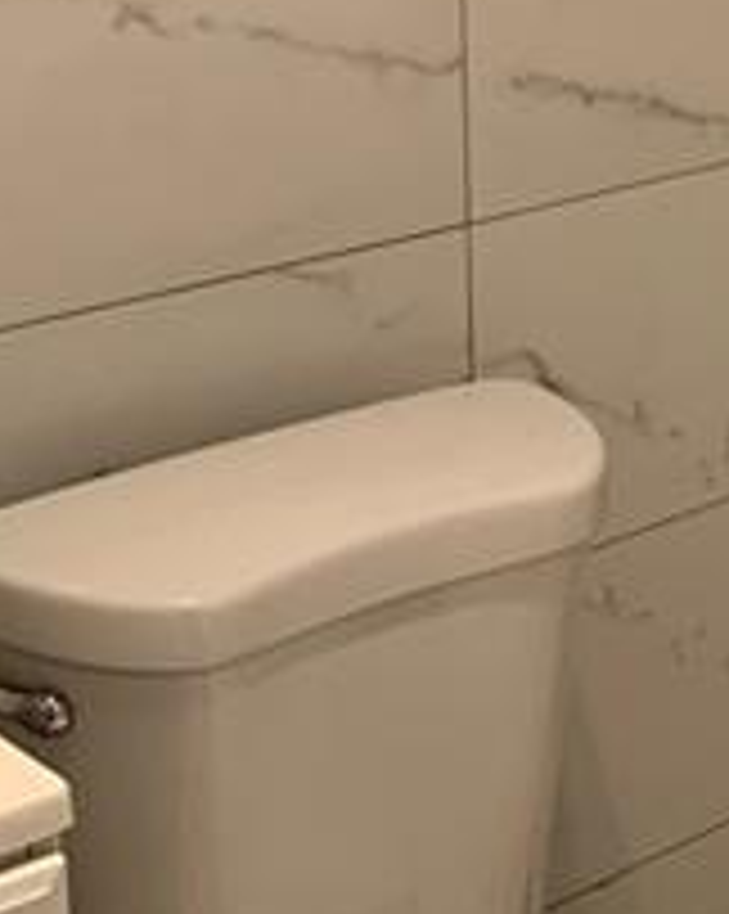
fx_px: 2593
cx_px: 994
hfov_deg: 15.1
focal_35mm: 96
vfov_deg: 19.6
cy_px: 77
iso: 64
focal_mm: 4.25
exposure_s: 1/60
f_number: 1.8
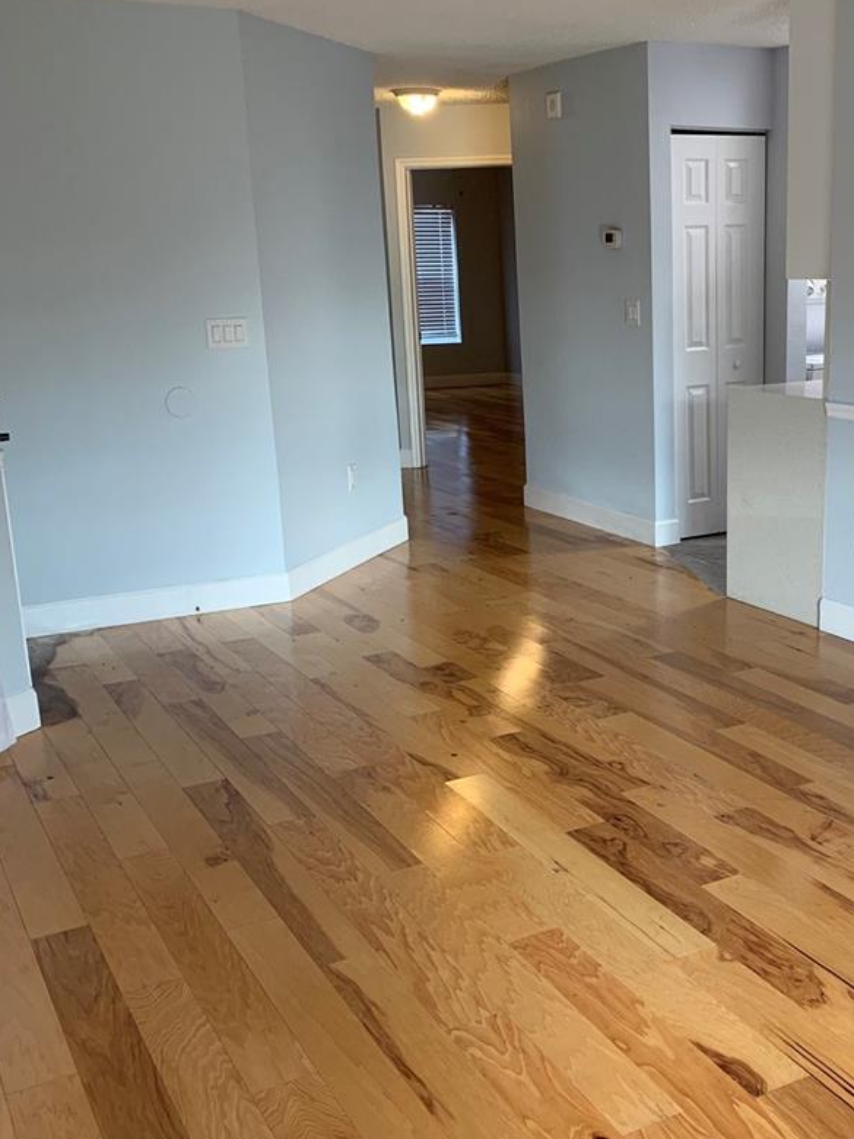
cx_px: 618
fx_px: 1316
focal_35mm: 40
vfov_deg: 46.8
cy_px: 612
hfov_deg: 35.3
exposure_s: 1/78
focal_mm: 4.25
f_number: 1.8
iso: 100
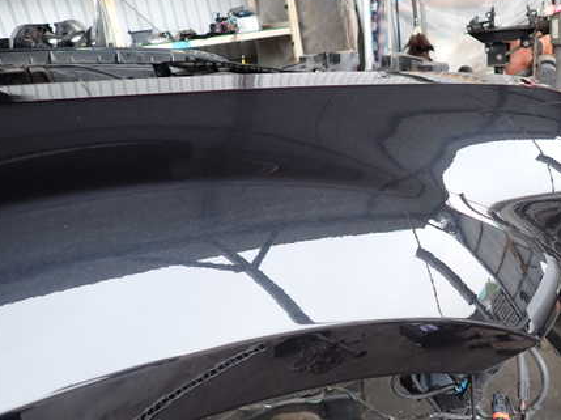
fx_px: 567
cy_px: 243
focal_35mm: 35
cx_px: 383
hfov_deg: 51.5
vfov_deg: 40.5
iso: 160
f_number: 2
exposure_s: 1/125
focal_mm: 4.5
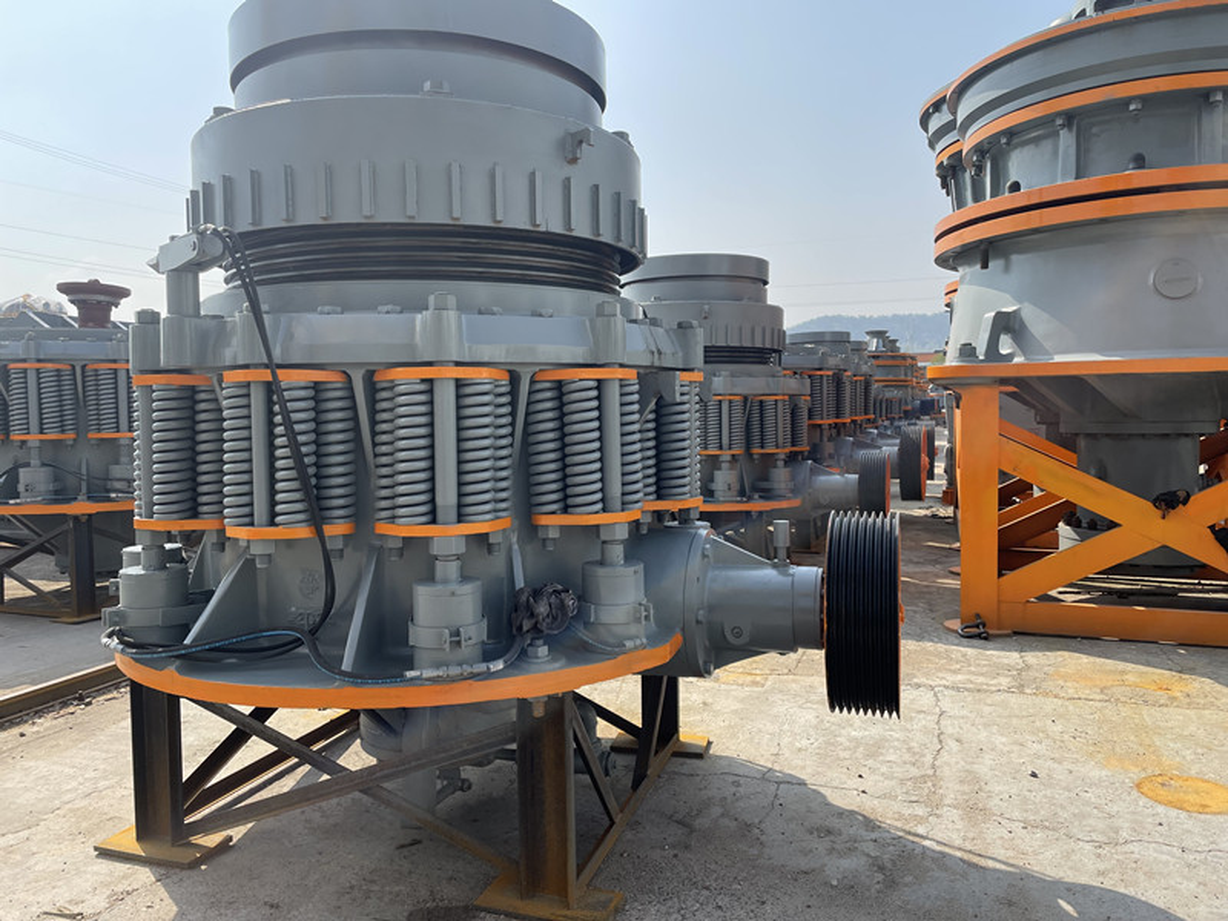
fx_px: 922
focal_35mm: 26
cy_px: 460
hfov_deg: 67.3
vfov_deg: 53.1
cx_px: 614
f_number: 1.6
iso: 32
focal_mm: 4.2
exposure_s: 1/2212
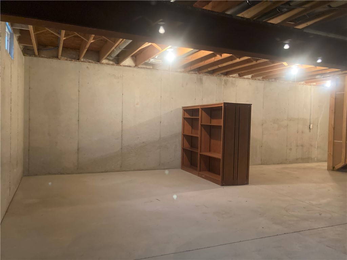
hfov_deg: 63.4
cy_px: 130
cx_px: 174
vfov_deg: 49.7
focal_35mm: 28
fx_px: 281
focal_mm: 3.99
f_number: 1.8
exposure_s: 1/30
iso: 500
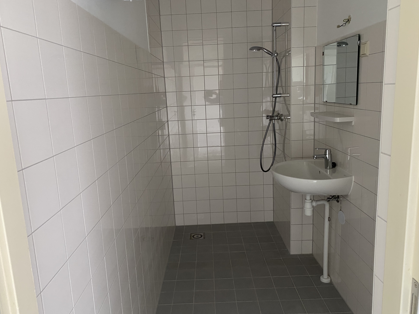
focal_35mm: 27
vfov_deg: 51.4
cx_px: 208
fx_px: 327
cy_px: 157
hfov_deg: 65.3
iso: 250
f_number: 1.8
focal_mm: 4.25
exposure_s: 1/60
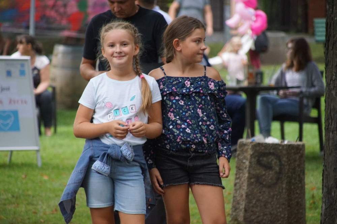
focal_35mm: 300
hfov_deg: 6.9
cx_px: 168
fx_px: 2809
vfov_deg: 4.6
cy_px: 112
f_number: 6.3
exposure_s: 1/160
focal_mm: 200
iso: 3200
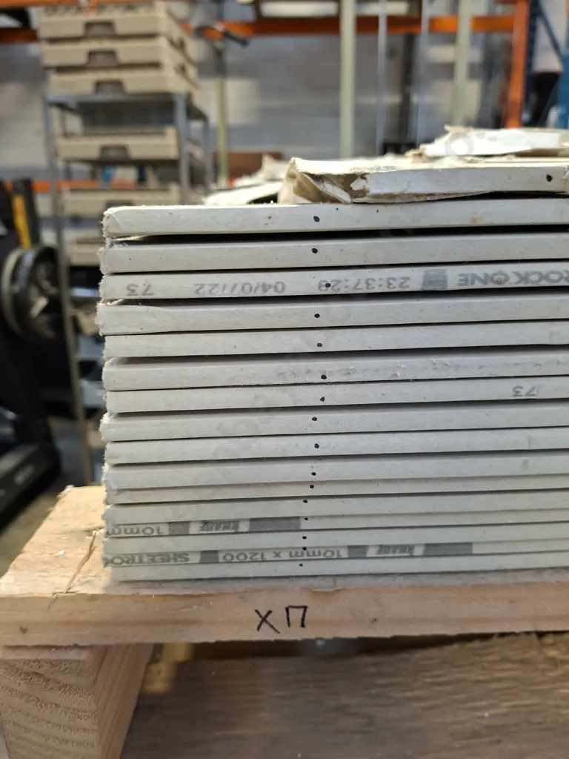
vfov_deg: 73.9
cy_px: 380
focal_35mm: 23
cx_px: 284
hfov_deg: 58.9
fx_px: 504
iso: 320
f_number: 1.8
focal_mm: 5.54
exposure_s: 1/33
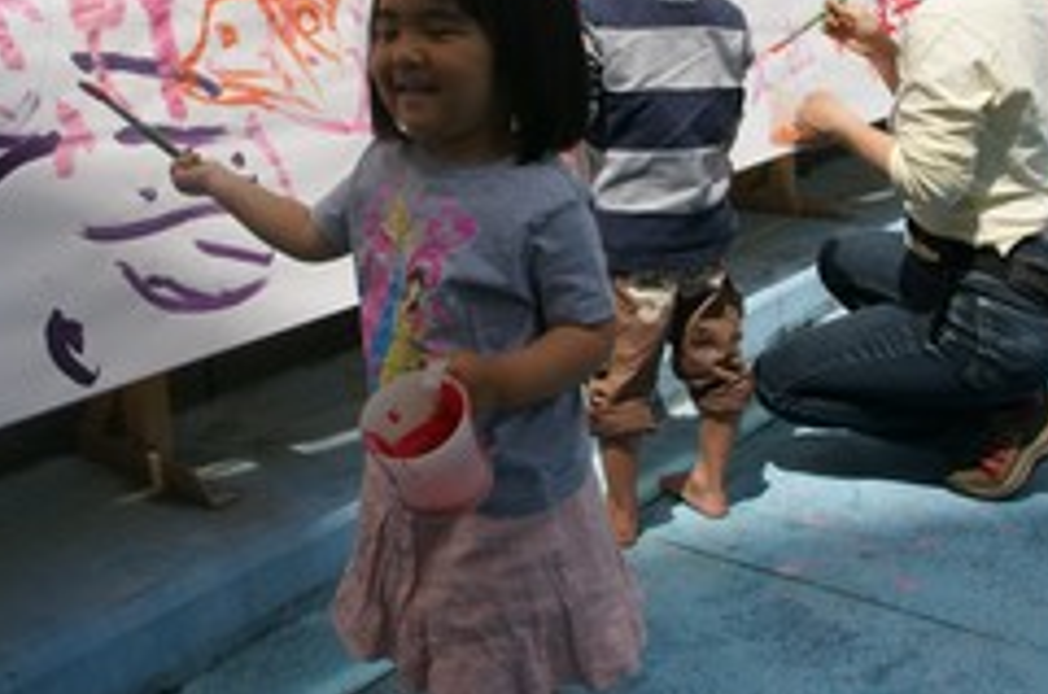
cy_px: 94
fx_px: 1220
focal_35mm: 42
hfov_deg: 46.2
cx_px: 415
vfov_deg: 30.6
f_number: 9
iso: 200
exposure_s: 1/500
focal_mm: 16
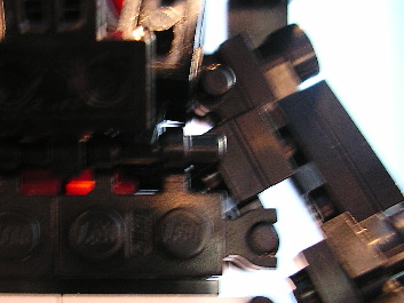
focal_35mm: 67
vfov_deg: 21.9
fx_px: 782
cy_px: 196
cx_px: 64
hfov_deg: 28.2
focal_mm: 7.8
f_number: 2.8
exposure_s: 1/5
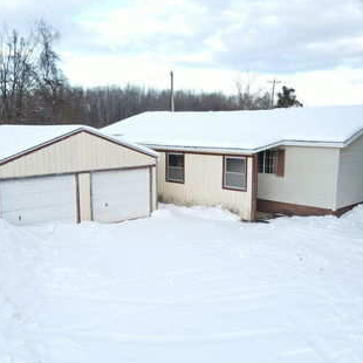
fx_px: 415
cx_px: 165
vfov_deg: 47.0
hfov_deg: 47.2
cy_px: 211
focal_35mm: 35
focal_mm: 4.5
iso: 100
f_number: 2.8
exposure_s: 1/120
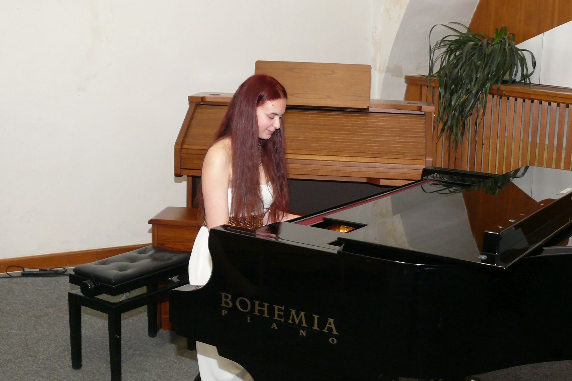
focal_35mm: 48
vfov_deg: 28.1
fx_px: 763
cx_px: 314
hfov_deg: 41.1
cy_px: 203
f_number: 2.8
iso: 200
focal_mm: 7.5
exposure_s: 1/15
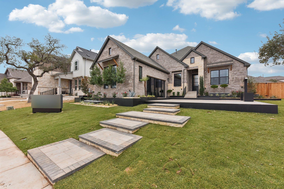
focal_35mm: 14
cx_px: 142
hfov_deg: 104.3
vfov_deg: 81.2
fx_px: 110
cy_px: 94
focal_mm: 14
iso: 800
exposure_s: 1/1600
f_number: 8
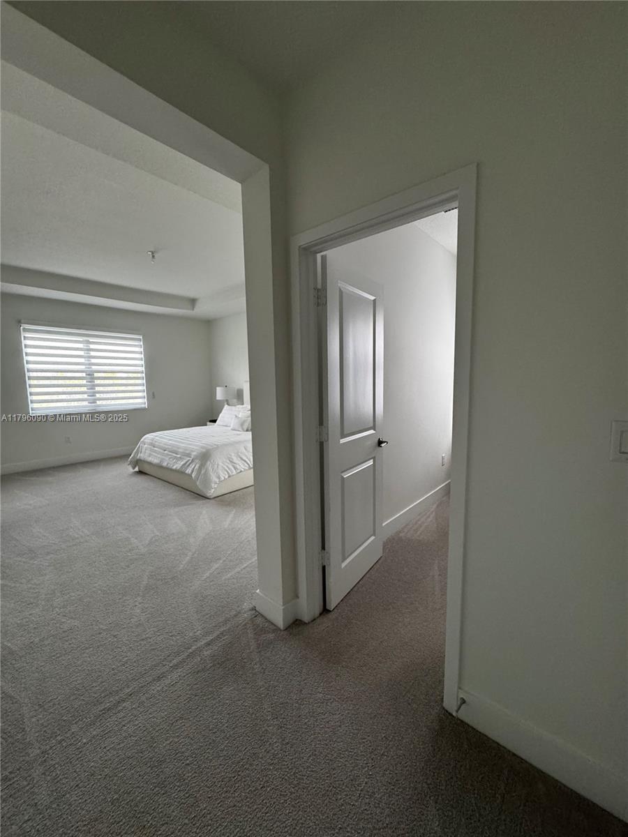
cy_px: 418
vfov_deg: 102.1
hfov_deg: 85.7
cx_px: 314
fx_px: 339
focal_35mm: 14
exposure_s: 1/60
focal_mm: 2.22
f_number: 2.2
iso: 400
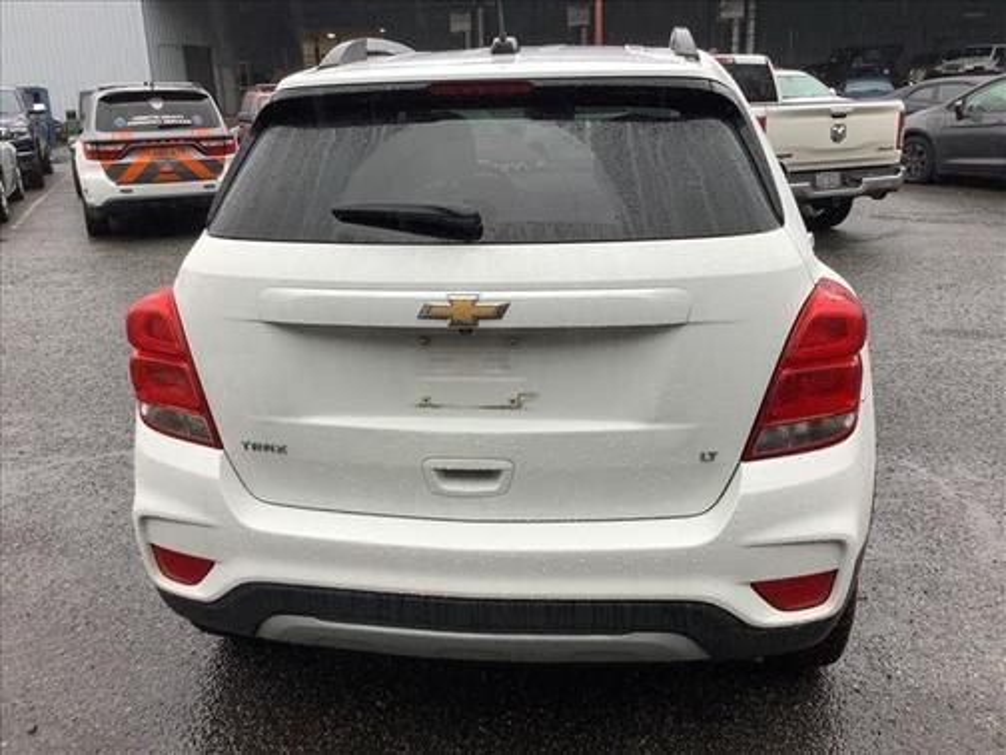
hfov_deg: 58.4
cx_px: 503
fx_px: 901
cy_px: 378
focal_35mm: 31
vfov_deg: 45.4
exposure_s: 1/120
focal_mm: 3.3
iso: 32
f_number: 2.4
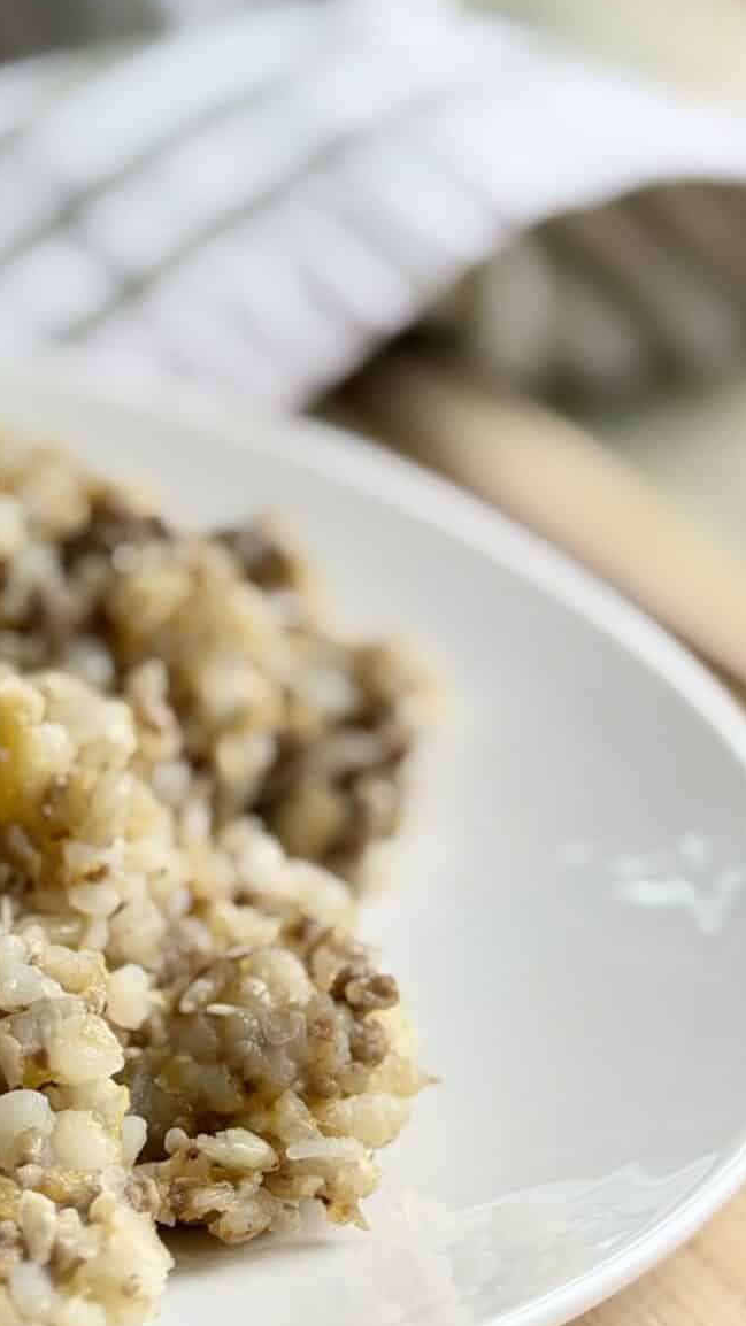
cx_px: -5
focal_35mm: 116
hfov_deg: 10.4
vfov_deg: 18.3
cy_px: 321
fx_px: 4080
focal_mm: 6.76
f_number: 1.78
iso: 64
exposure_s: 1/121
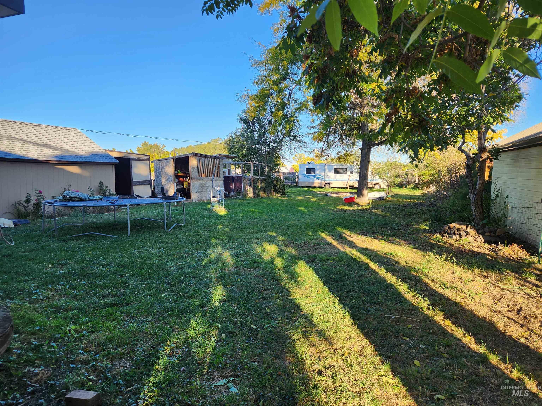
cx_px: 271
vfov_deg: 58.9
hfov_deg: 73.9
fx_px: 360
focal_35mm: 23
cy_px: 203
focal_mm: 5.4
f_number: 1.8
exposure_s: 1/360
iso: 20
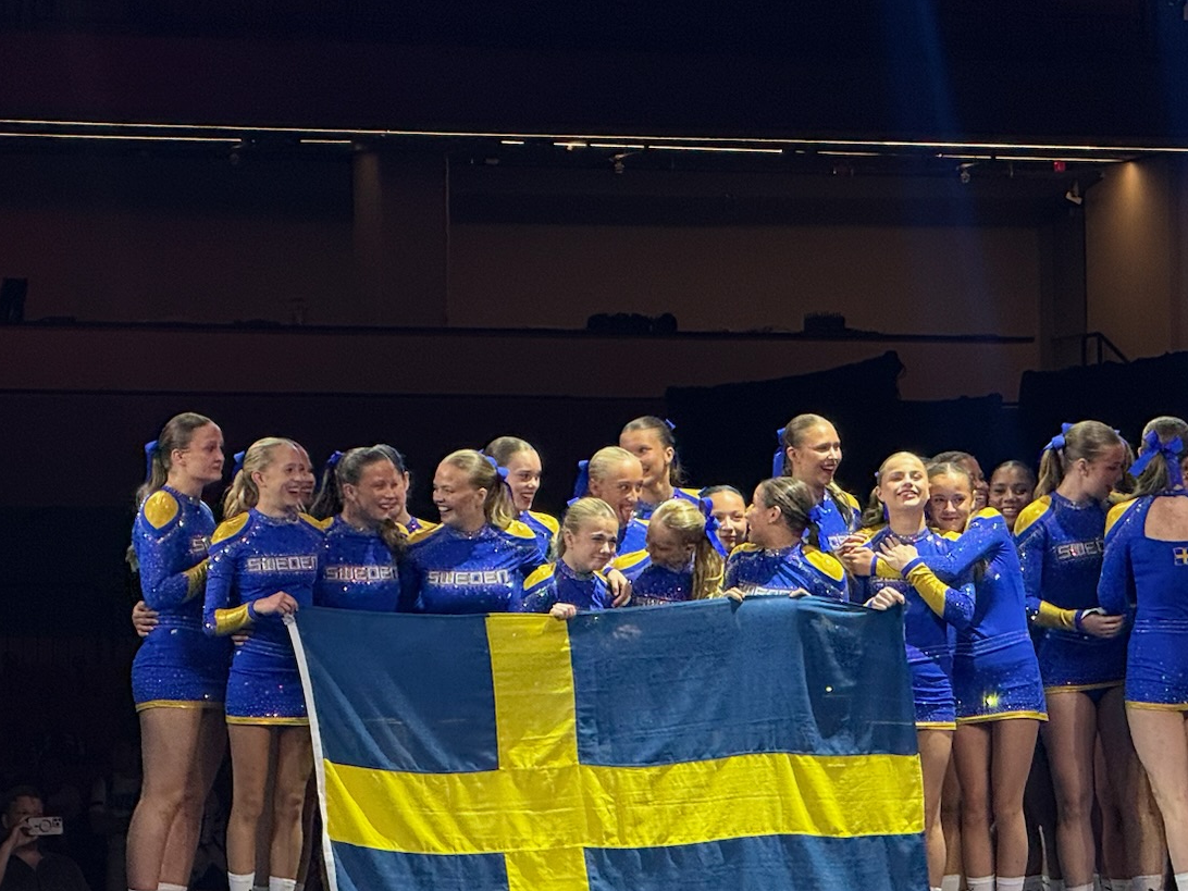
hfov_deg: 8.8
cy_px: 406
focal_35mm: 225
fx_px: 7722
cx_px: 599
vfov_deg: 6.6
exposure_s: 1/201
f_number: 2.8
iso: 100
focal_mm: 15.66
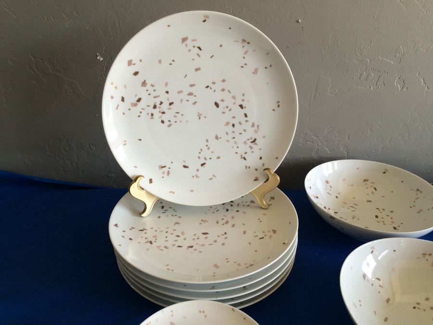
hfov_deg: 61.7
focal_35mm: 29
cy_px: 162
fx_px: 363
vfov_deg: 48.2
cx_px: 216
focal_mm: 4.15
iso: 40
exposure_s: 1/60
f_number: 2.2
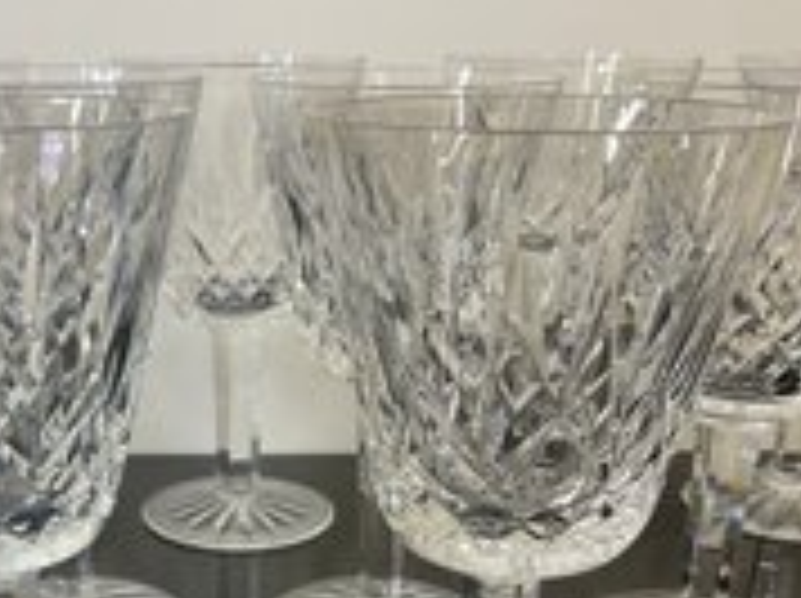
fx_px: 1294
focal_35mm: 56
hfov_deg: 33.8
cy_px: 551
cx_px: 218
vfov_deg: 25.2
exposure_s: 1/120
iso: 40
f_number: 1.8
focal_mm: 3
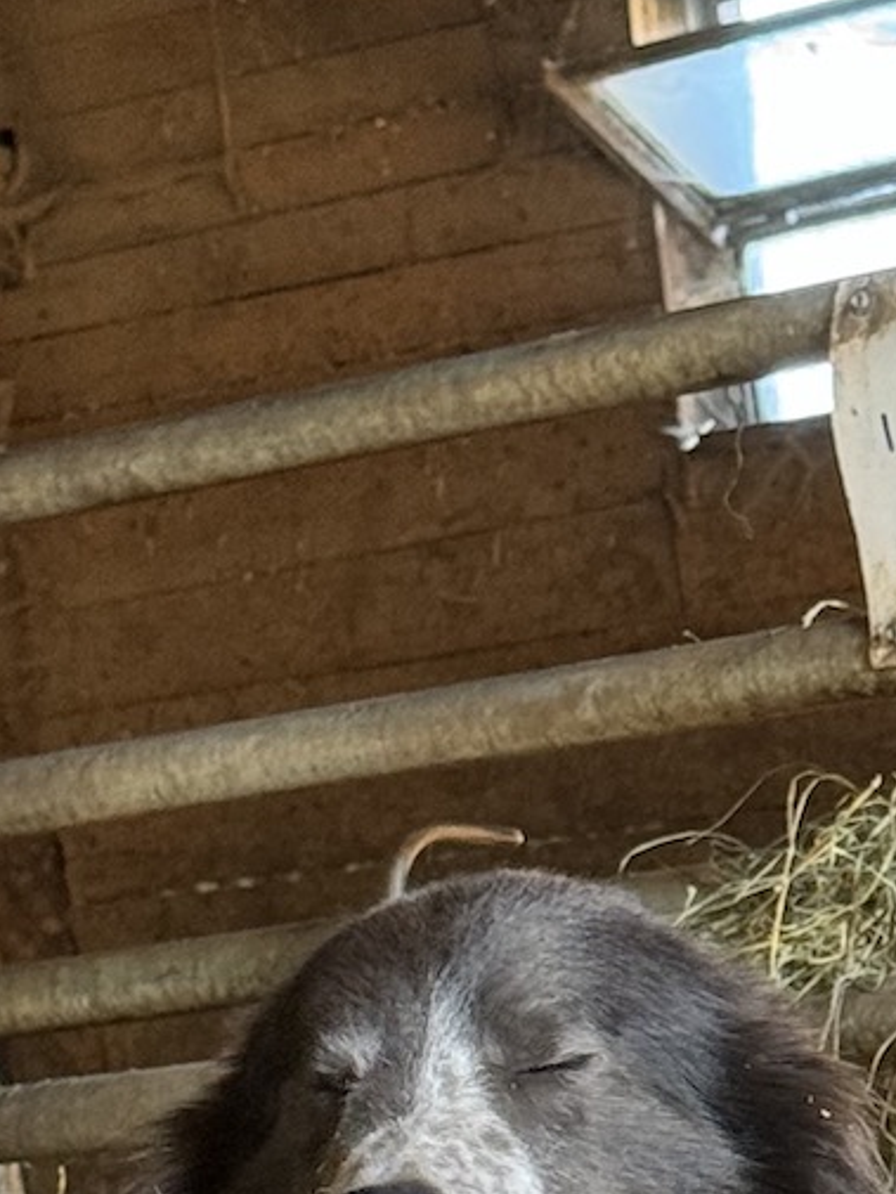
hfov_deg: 7.7
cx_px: 1300
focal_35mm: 190
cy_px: 1374
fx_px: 6555
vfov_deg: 10.3
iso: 200
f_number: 1.78
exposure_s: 1/60
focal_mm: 6.76
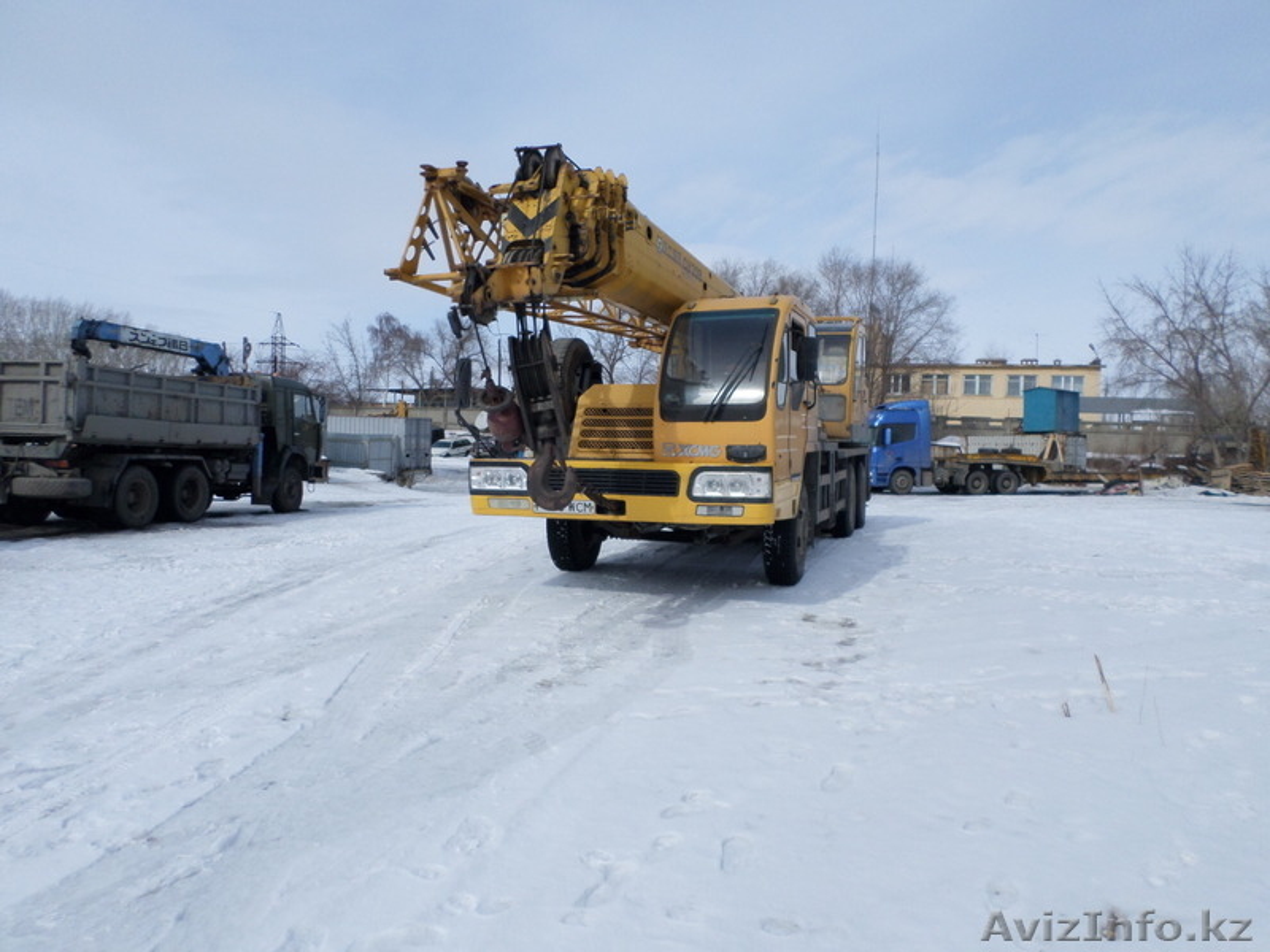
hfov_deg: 69.4
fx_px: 917
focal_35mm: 25
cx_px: 635
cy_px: 476
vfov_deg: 54.9
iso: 80
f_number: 9.2
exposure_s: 1/350
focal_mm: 4.5
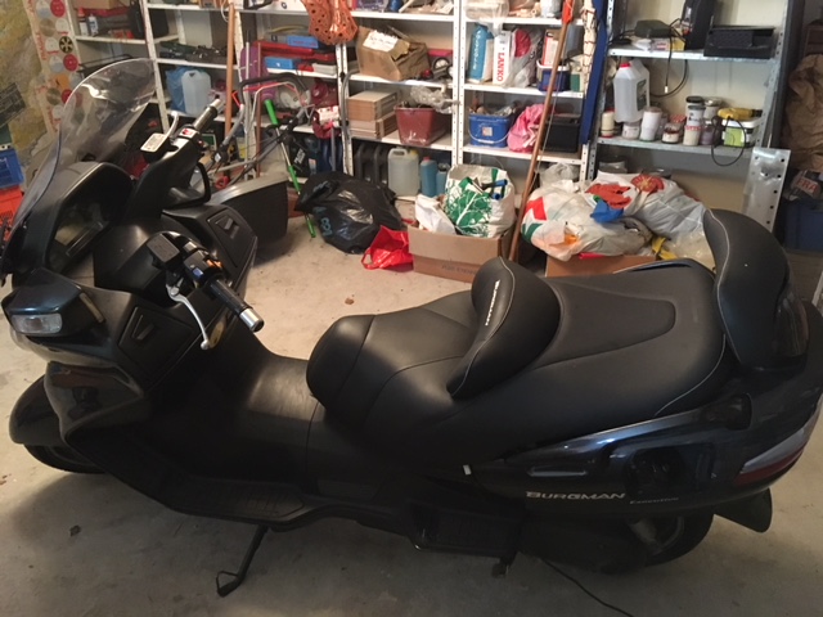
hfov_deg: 61.7
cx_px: 412
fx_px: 689
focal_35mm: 29
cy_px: 308
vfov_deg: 48.2
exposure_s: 1/17
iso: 320
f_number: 2.2
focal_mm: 4.15
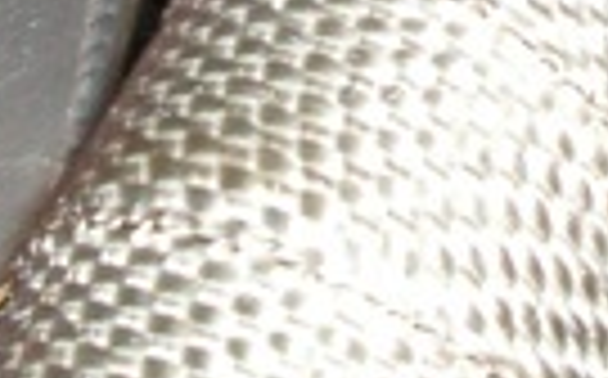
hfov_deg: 8.5
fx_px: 4071
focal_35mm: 246
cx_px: 581
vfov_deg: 5.2
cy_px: -540
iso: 200
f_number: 3.1
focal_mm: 8.2
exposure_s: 1/60
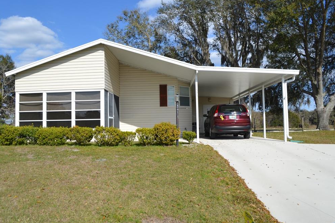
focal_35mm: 28
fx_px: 261
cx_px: 162
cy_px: 109
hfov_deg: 65.5
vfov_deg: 46.4
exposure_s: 1/250
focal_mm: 18
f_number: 8
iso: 100
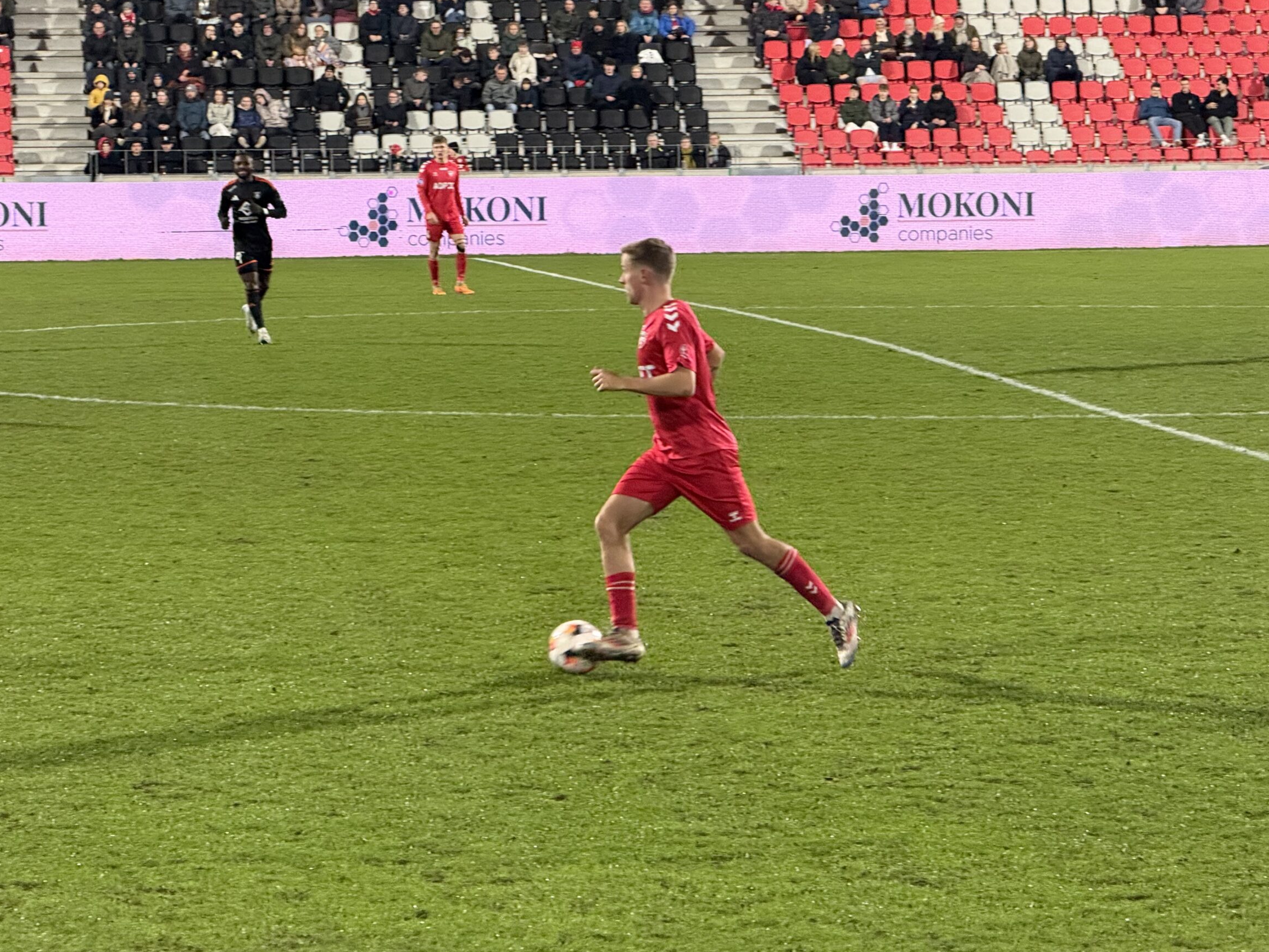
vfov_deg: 11.1
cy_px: 433
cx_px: 577
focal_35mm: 133
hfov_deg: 14.8
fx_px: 4875
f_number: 2.8
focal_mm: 15.66
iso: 200
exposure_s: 1/101
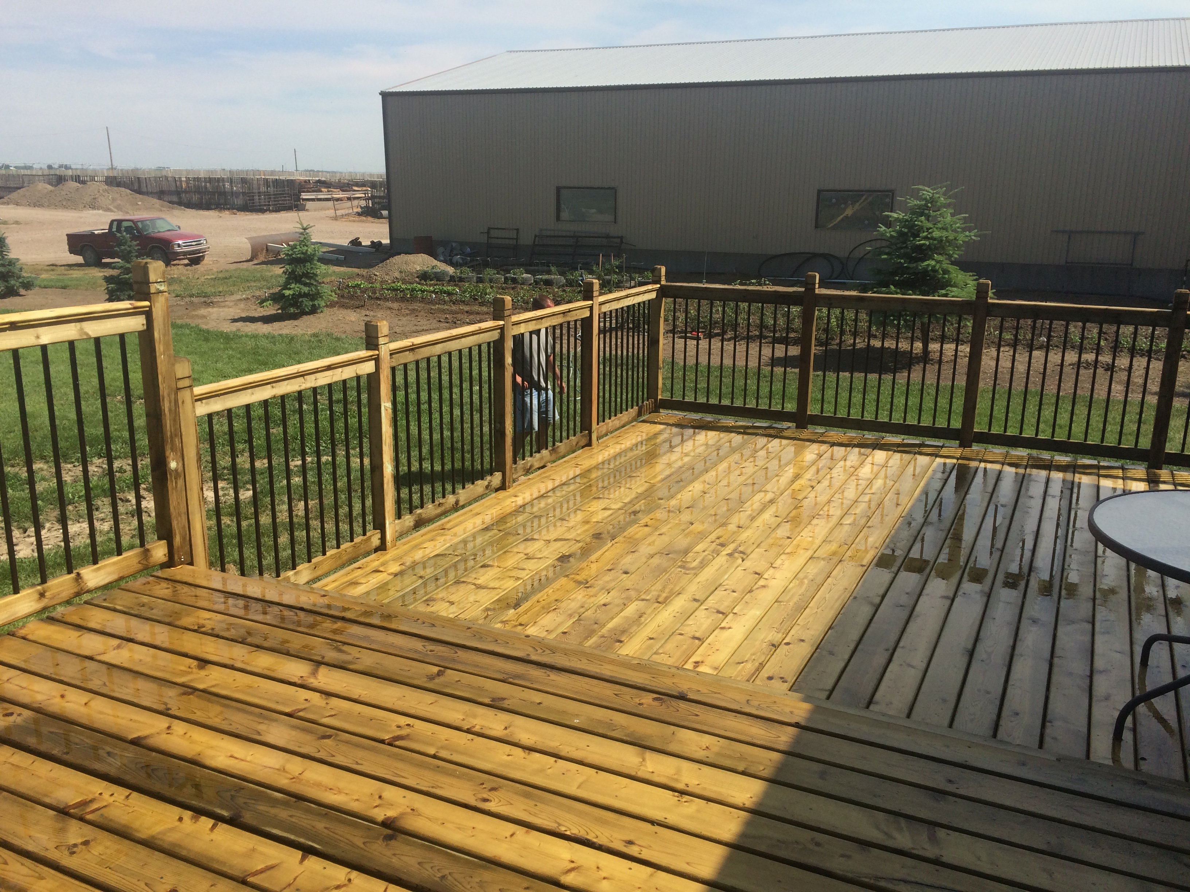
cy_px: 446
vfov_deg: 48.2
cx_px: 595
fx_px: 997
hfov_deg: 61.7
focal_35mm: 29
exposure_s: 1/2053
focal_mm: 4.15
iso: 32
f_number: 2.2
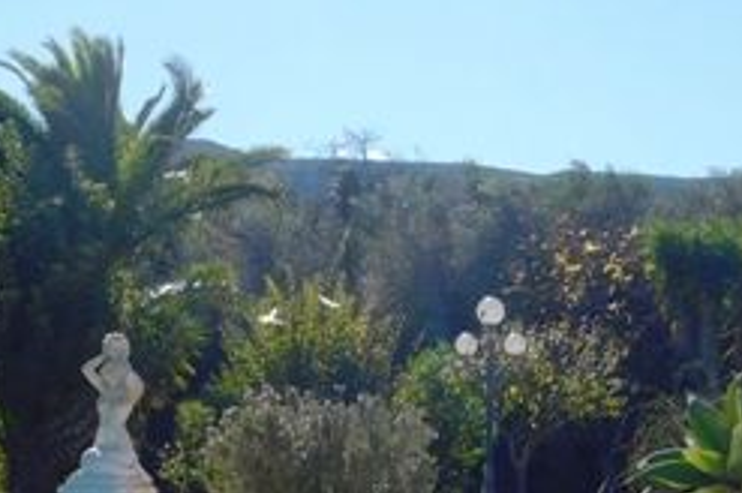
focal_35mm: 108
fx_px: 2223
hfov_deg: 18.9
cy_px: 496
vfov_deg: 12.5
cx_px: 463
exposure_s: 1/1250
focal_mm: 7.1
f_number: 3.6
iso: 125
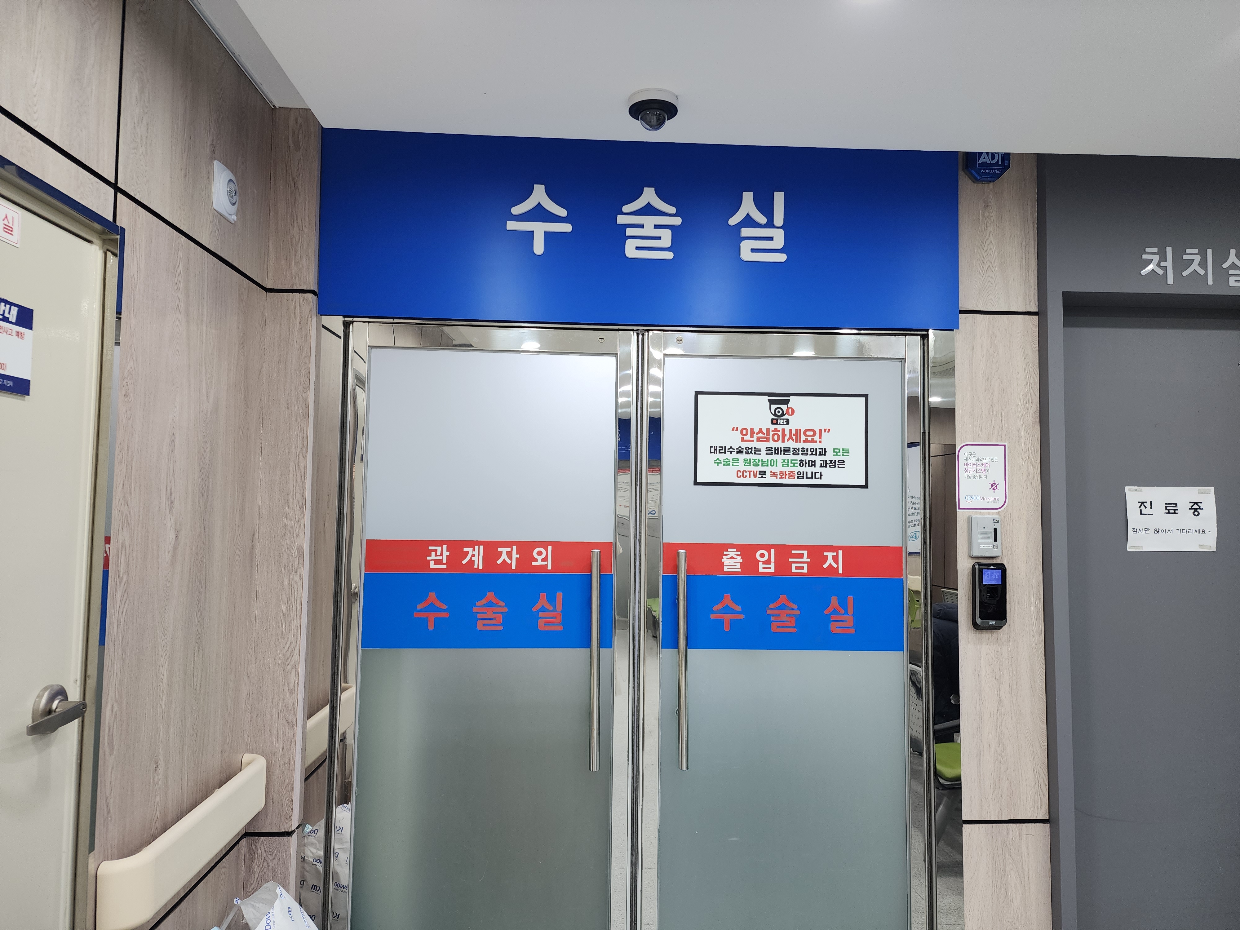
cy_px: 465
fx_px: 824
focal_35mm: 23
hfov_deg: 73.9
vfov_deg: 58.9
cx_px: 620
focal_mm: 6.4
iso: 100
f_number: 1.8
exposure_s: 1/120
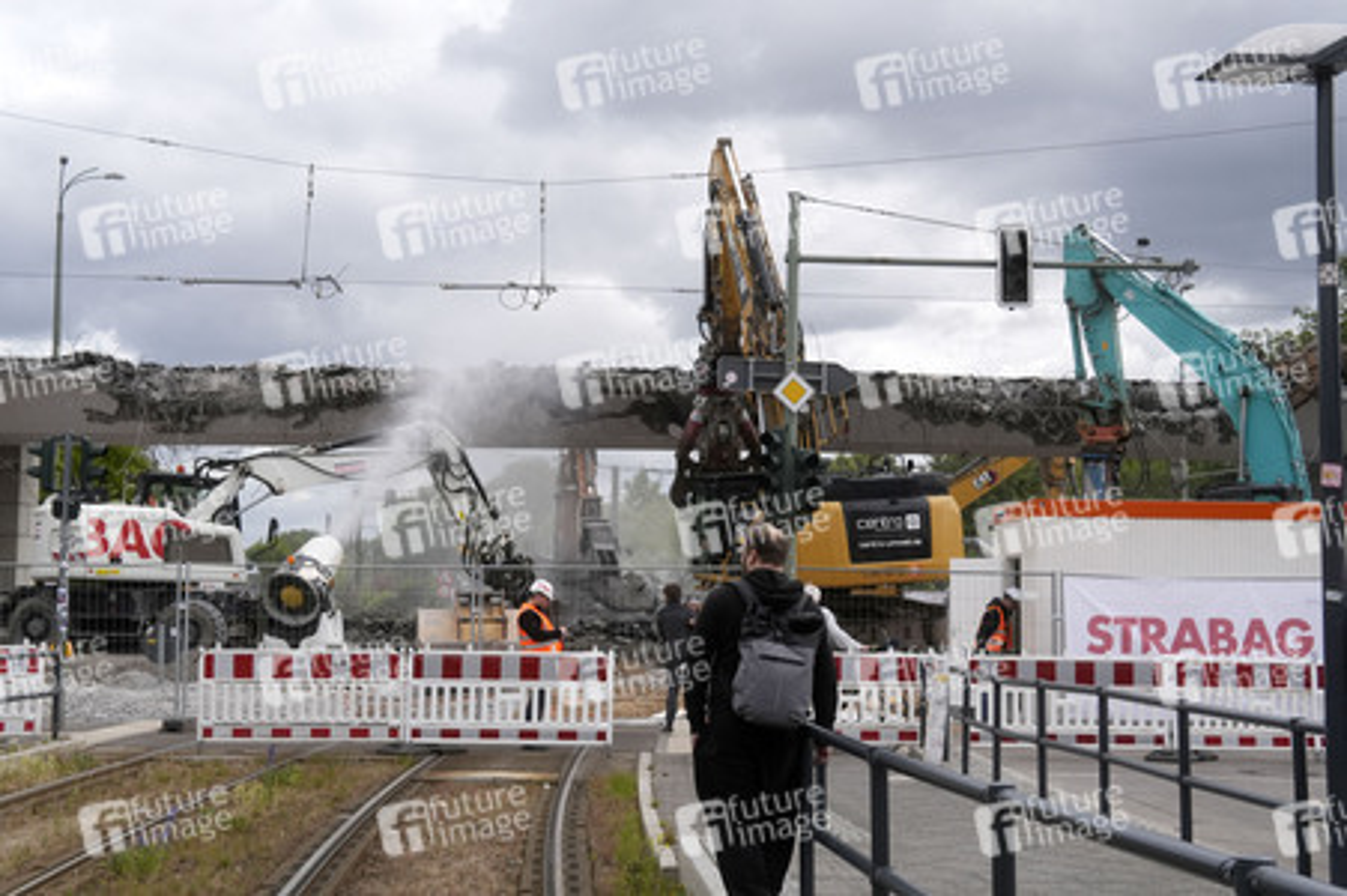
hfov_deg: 43.6
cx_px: 674
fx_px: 1682
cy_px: 448
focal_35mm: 45
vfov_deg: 29.8
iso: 640
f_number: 6.3
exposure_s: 1/2500
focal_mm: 30
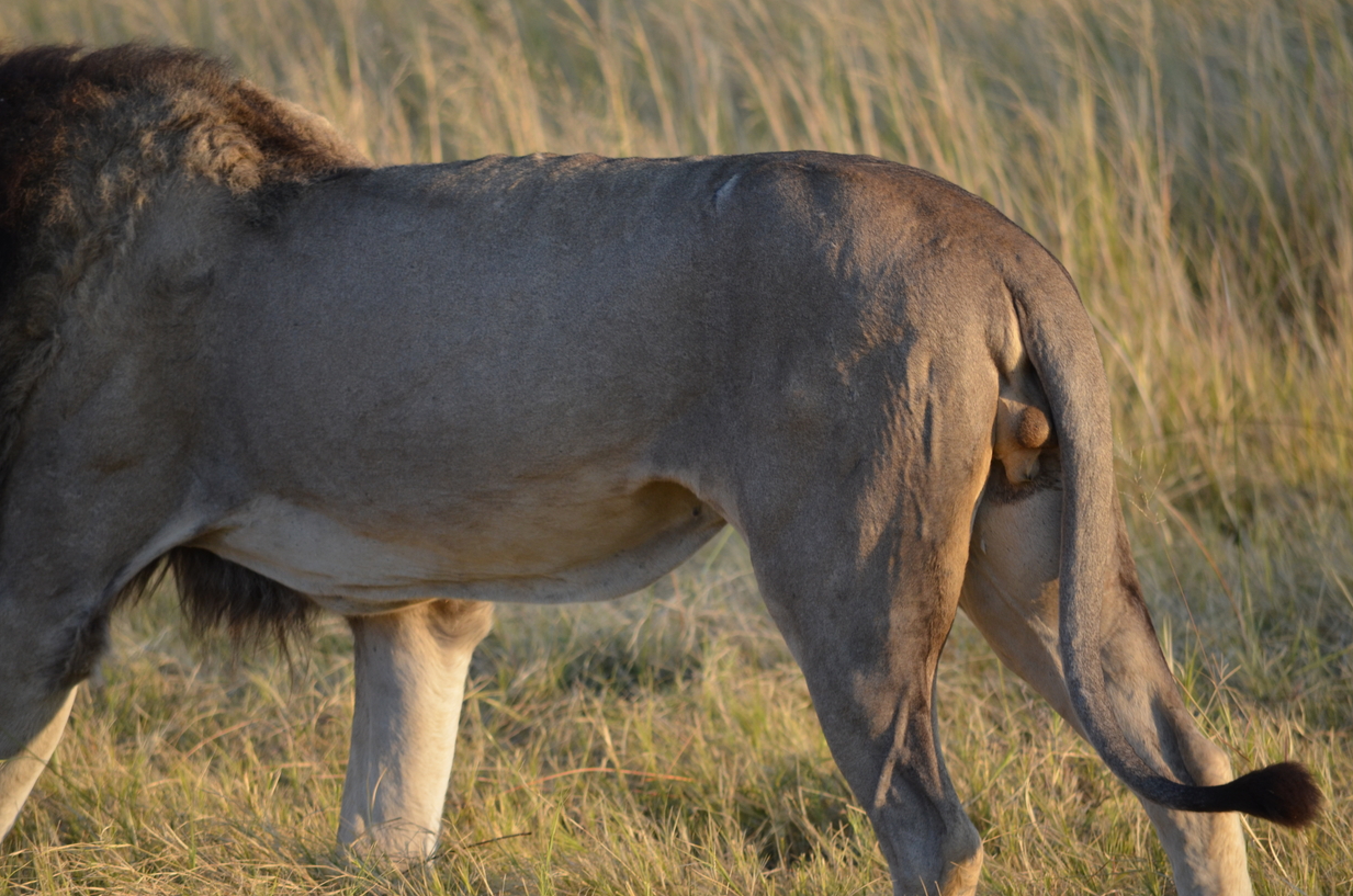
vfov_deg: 2.9
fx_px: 17517
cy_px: 438
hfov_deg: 4.4
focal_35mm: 467
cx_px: 661
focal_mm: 300
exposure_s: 1/400
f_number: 5.6
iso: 400
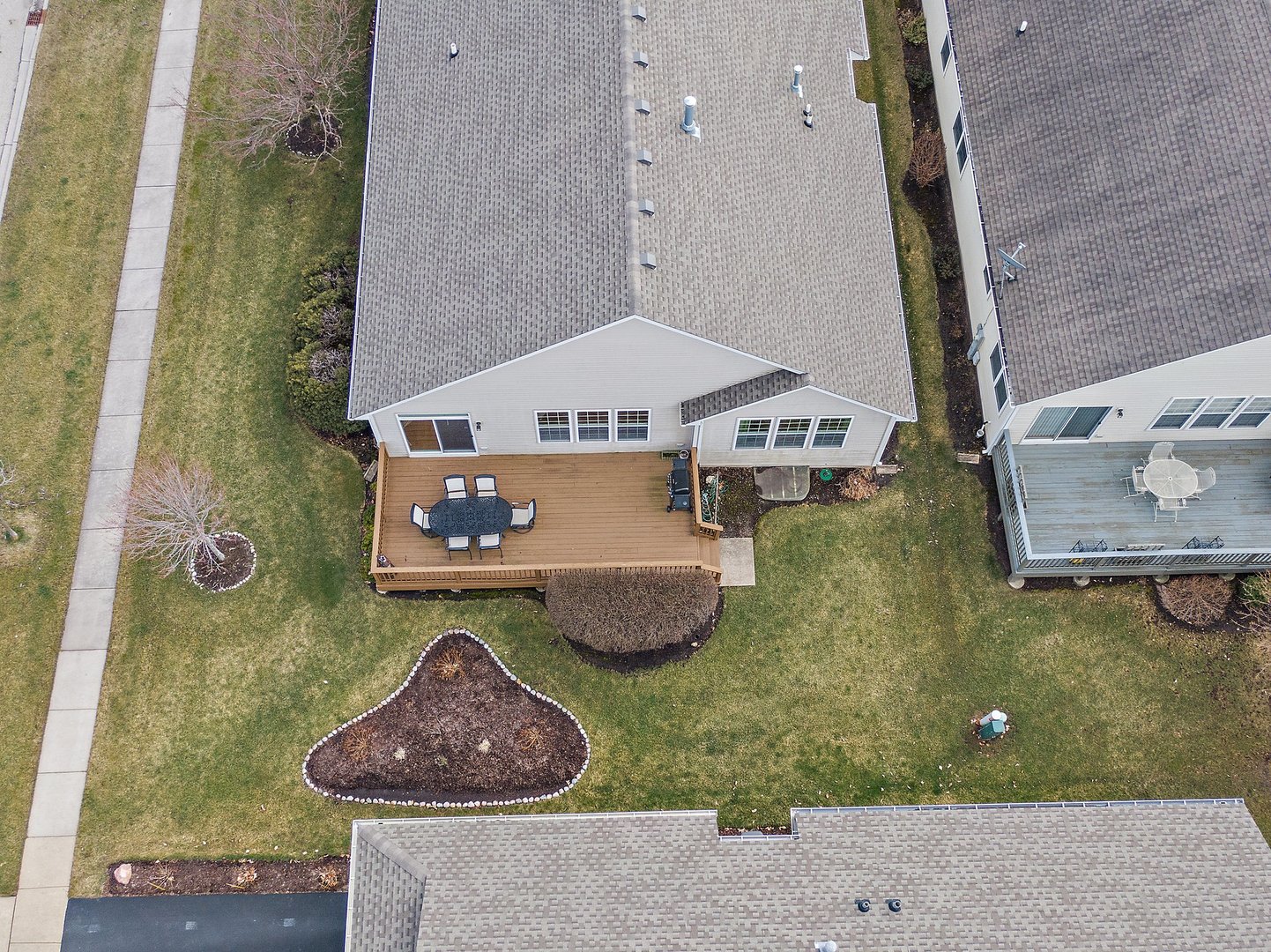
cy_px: 476
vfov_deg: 39.6
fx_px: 1321
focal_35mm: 36
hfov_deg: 51.4
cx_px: 636
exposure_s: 1/320
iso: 100
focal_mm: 6.21
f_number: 3.3
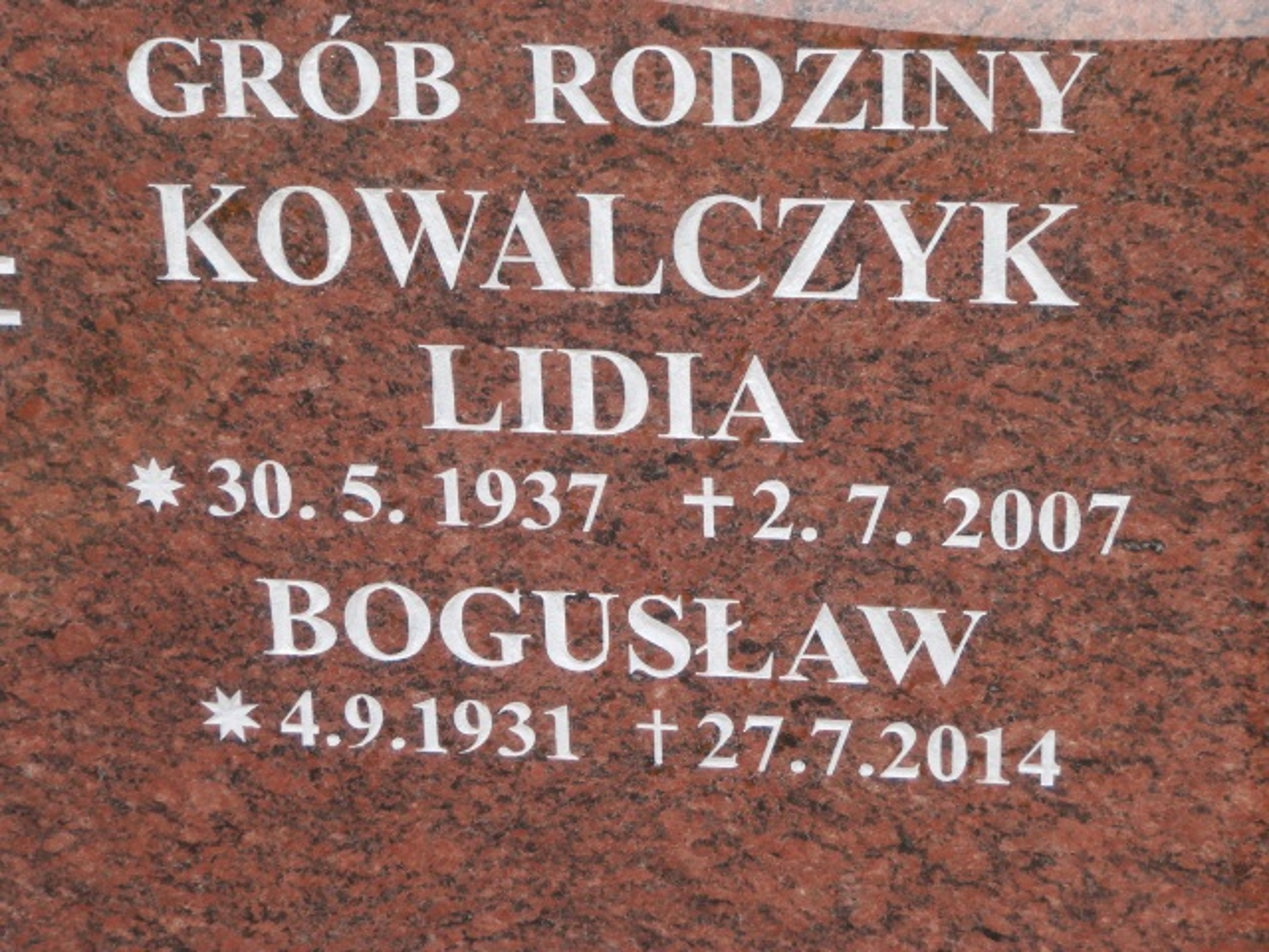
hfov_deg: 22.8
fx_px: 3153
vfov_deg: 17.2
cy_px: 476
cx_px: 634
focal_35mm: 86
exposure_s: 1/100
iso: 100
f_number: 5
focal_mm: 15.16
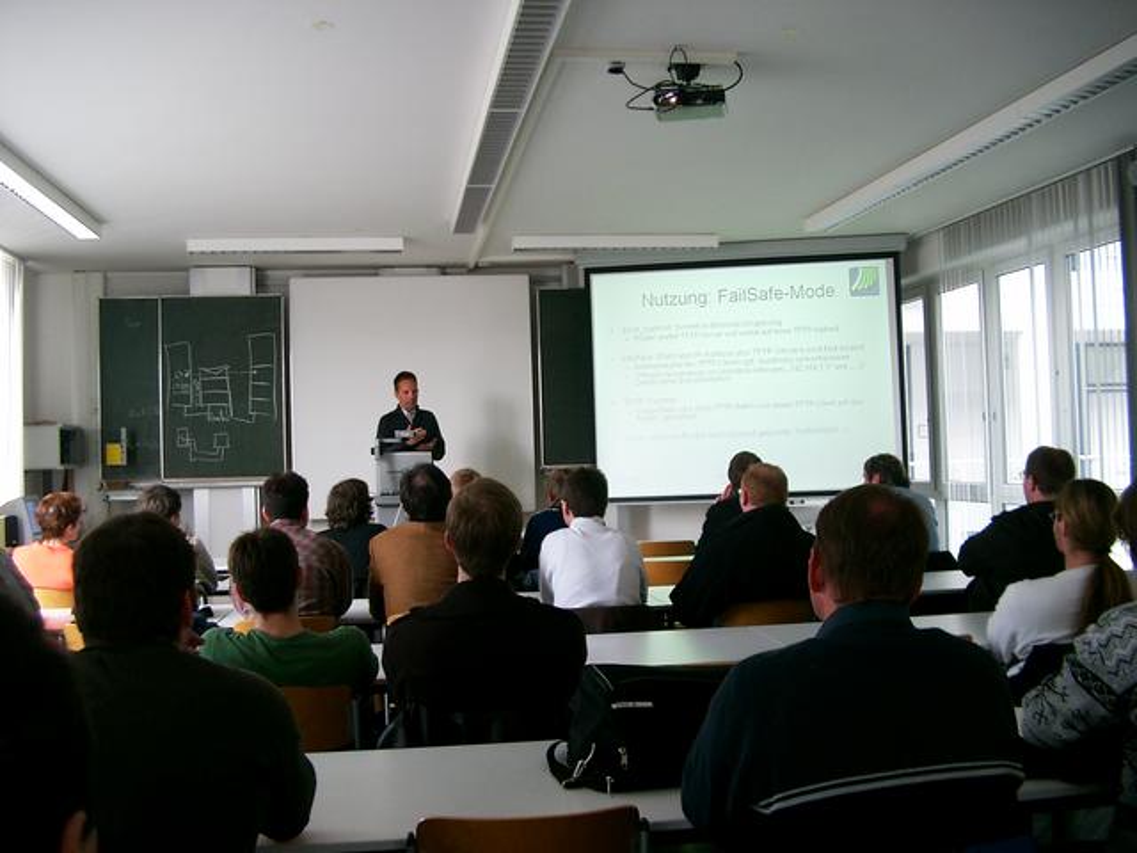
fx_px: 1215
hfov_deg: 50.1
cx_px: 568
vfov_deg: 38.7
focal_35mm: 37
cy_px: 426
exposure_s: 1/60
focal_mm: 7.6
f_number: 2.6
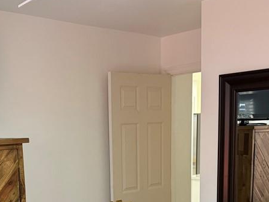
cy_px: 198
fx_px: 427
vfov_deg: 25.3
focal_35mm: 55
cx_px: 71
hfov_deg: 34.3
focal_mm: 6.76
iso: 400
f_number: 1.78
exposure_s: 1/60
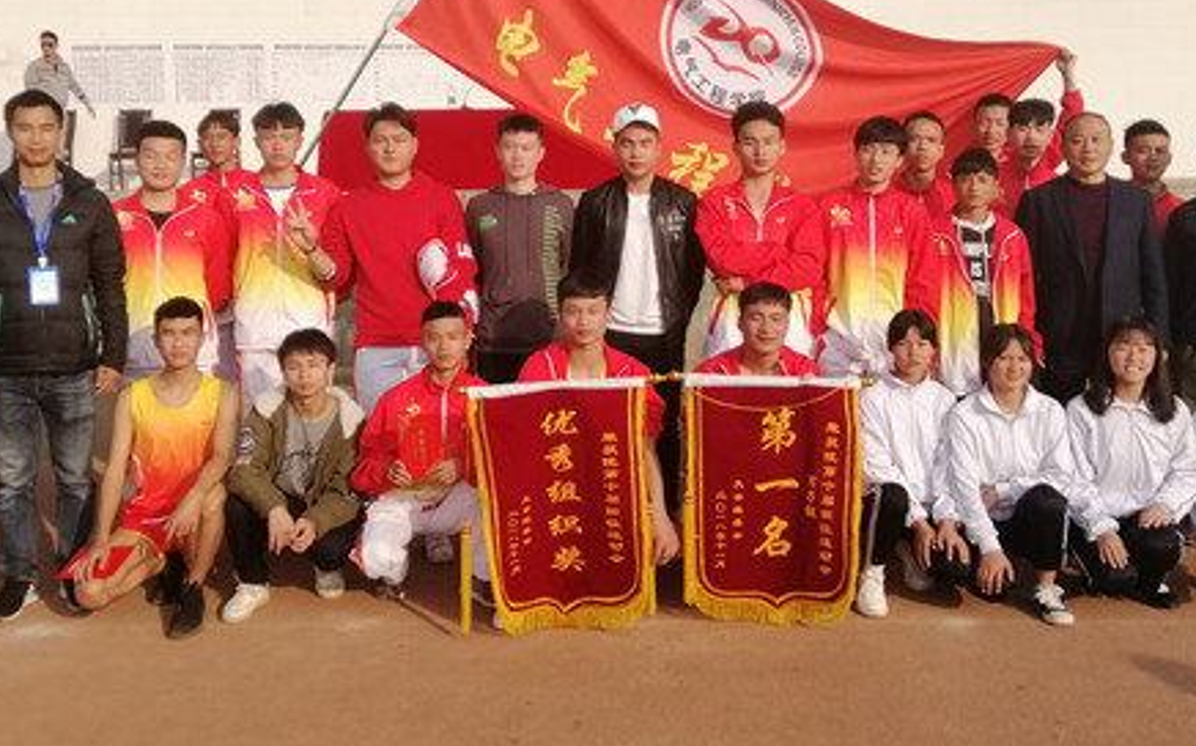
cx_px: 606
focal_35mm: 43
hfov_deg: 46.2
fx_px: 1401
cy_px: 263
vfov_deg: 29.7
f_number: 2.2
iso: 50
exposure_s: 1/806
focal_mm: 3.81
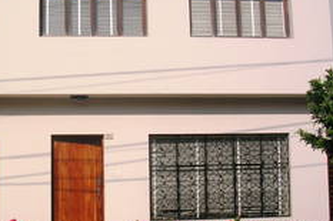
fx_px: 564
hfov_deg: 32.3
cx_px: 83
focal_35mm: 61
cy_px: 104
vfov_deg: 22.2
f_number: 5.6
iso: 50
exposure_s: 1/607
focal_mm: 5.8
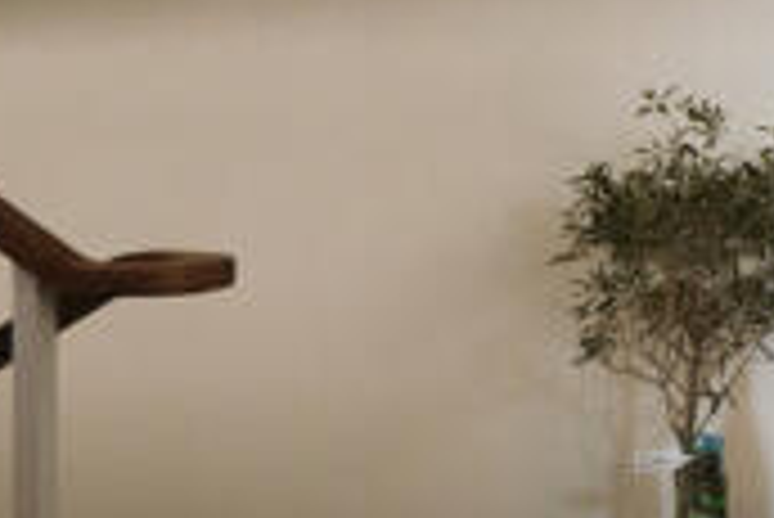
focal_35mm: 143
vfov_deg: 9.6
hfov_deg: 12.8
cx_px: 1480
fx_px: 3077
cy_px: 7
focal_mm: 24
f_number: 5
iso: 800
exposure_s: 1/20
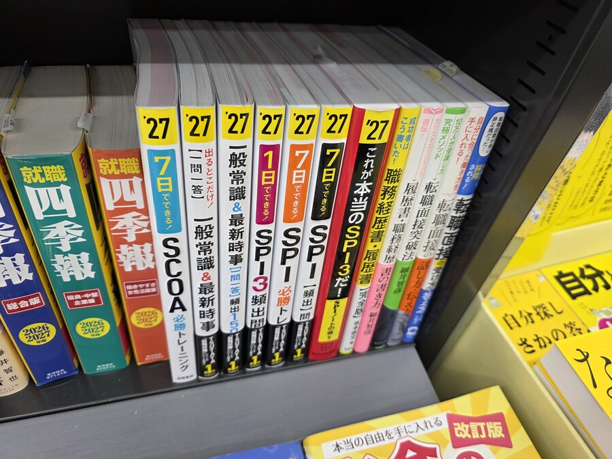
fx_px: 407
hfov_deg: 73.9
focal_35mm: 23
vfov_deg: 58.9
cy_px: 230
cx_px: 306
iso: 40
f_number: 1.7
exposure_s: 1/100
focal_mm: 6.3
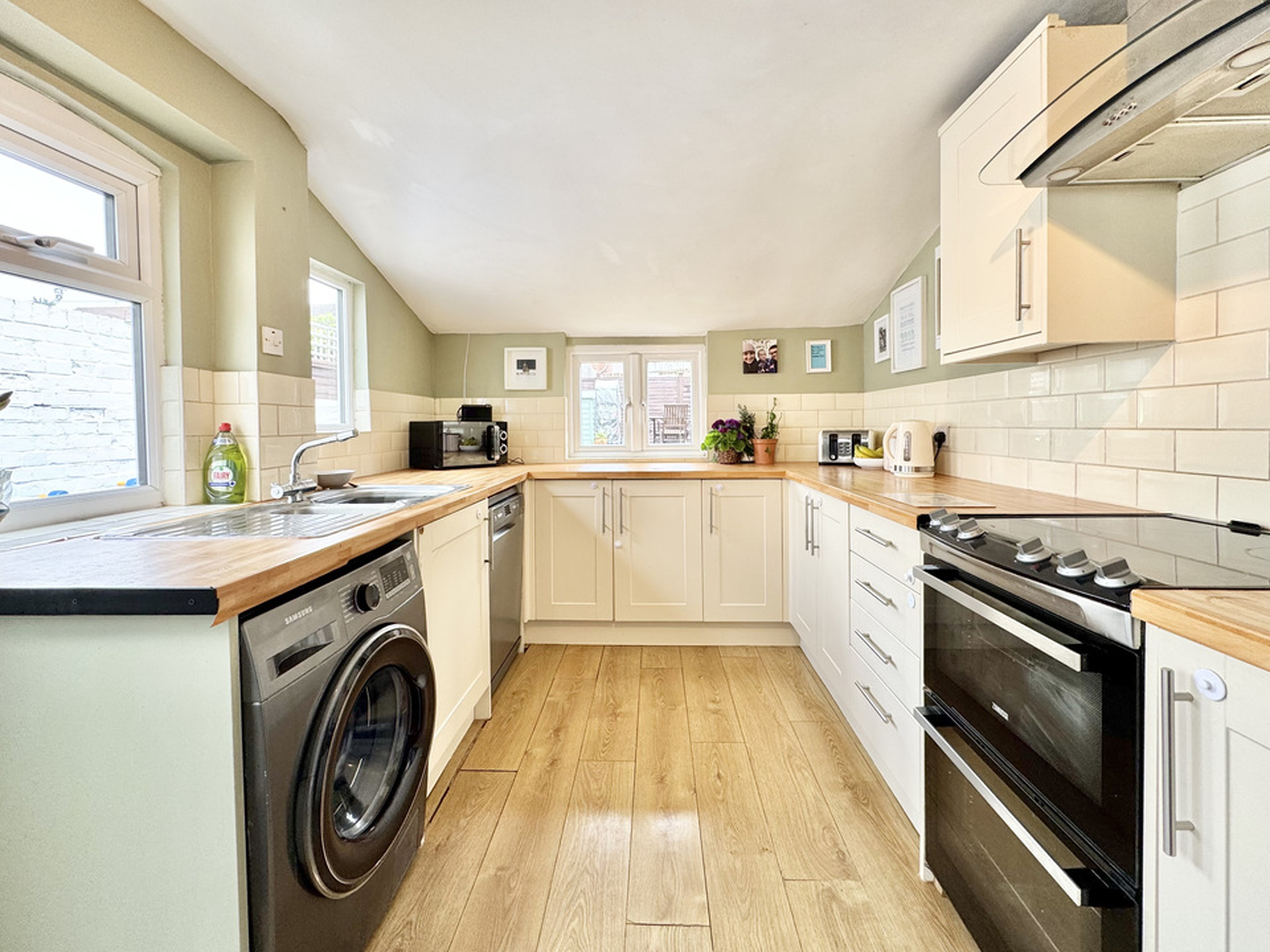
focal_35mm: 14
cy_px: 476
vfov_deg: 85.7
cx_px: 635
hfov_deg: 102.1
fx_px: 514
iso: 64
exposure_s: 1/99
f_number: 2.2
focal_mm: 2.22
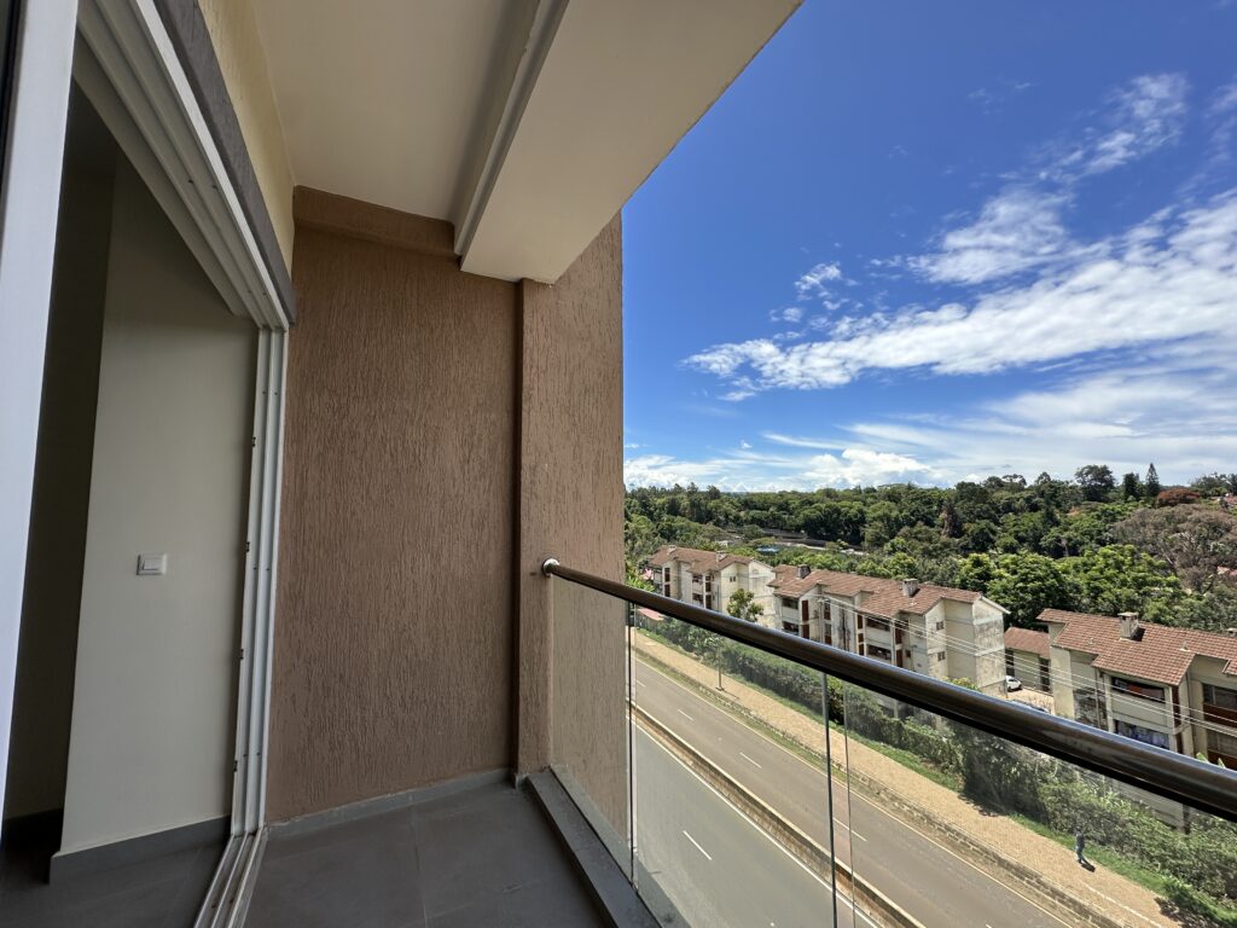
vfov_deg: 85.7
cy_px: 464
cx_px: 618
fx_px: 500
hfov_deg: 102.1
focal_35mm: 14
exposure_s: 1/1416
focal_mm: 2.22
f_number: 2.2
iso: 50
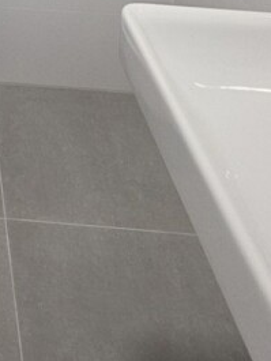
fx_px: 553
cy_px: -187
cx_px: -110
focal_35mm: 53
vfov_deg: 26.1
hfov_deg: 23.3
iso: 80
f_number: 1.9
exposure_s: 1/50
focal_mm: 2.2
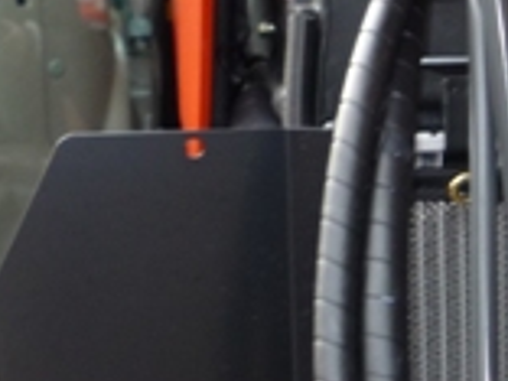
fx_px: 1805
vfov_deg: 12.0
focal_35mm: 123
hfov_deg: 14.7
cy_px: 274
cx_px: 804
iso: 100
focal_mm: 5.2
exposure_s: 1/30
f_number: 3.3
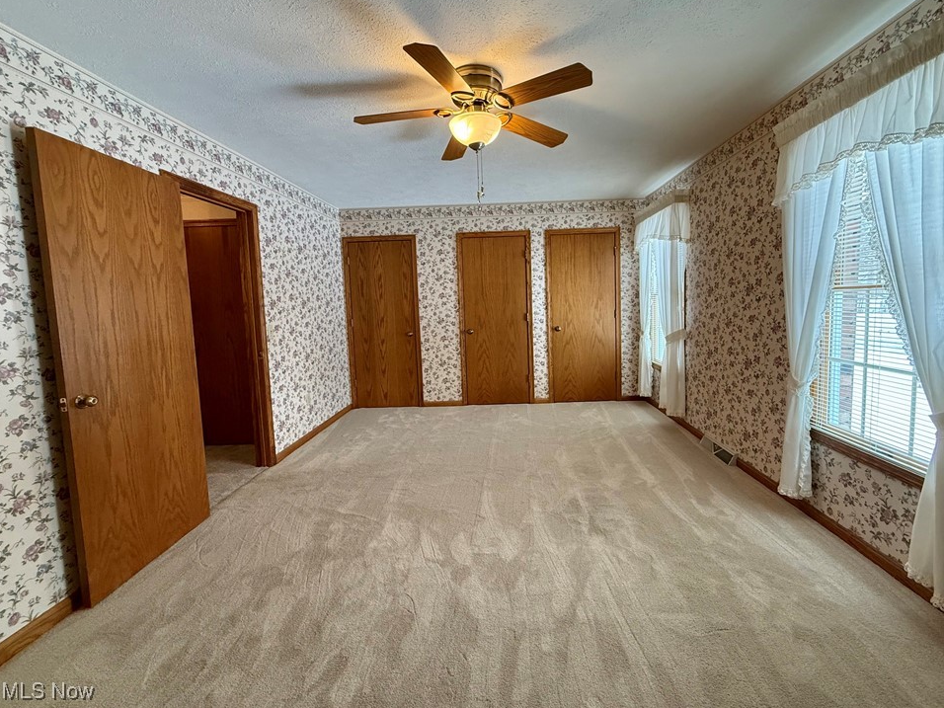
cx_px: 502
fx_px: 409
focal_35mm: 15
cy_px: 334
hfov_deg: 98.0
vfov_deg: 81.7
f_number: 2.2
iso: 320
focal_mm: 2.22
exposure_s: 1/120
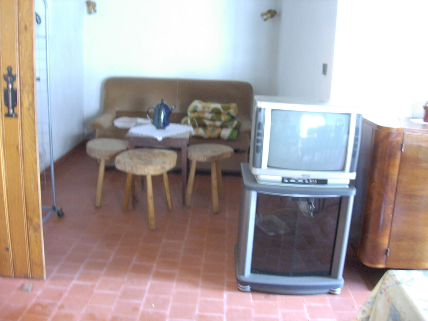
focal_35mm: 38
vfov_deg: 37.7
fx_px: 470
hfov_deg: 49.0
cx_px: 214
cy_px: 160
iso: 200
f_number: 2.8
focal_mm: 7.8
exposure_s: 1/3.4
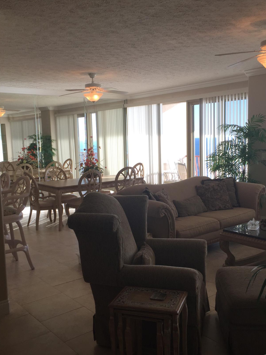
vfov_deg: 51.3
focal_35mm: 36
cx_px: 141
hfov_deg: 39.6
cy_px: 184
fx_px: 369
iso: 32
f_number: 2.2
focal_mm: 4.15
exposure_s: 1/200
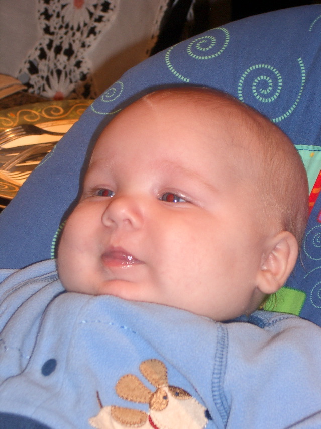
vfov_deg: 18.7
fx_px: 1299
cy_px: 214
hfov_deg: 14.1
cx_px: 160
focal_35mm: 105
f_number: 4.8
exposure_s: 1/40
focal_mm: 17.4
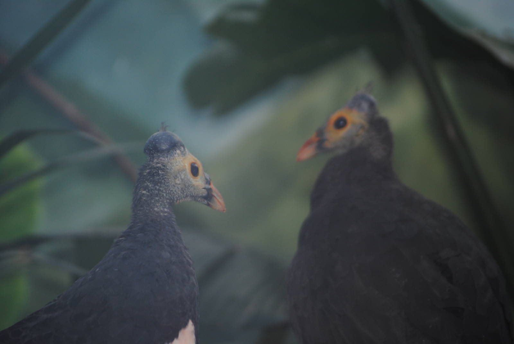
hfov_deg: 9.5
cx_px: 257
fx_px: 3109
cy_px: 172
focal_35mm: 218
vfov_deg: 6.3
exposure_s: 1/60
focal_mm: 145
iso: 200
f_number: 5
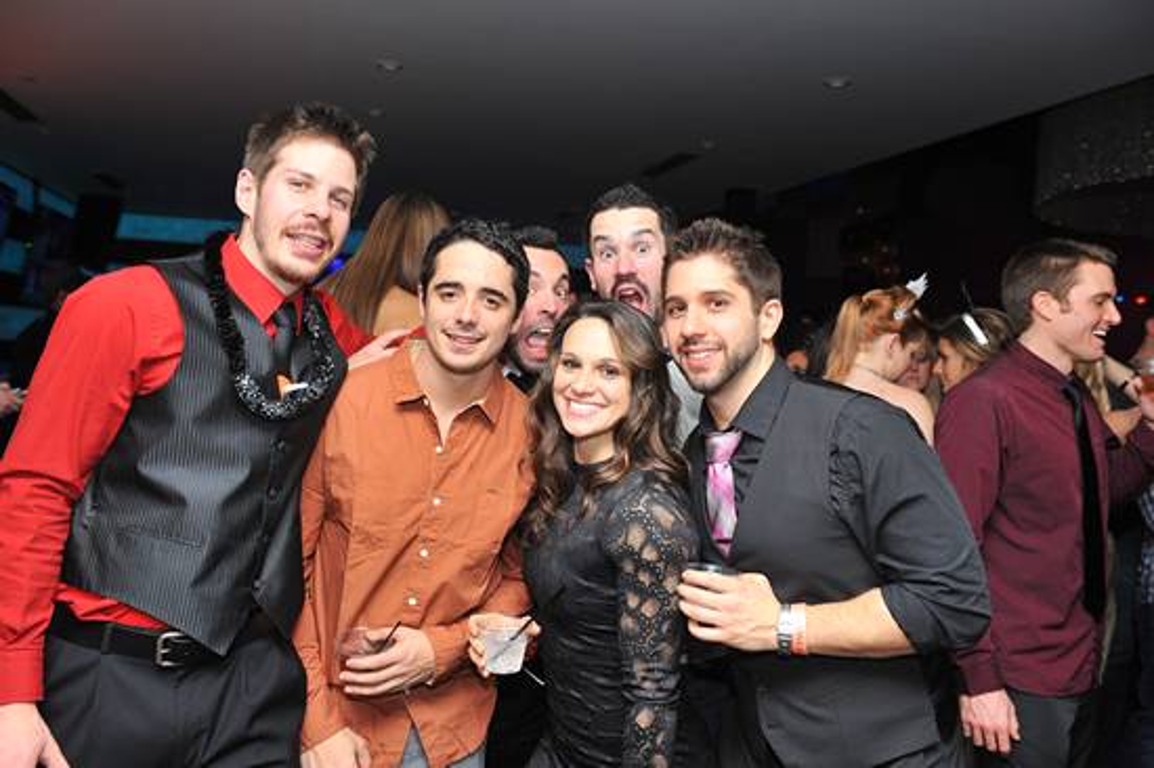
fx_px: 1121
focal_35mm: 35
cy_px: 384
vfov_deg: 37.8
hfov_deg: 54.5
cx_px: 577
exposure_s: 1/100
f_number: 5
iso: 800
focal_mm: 35
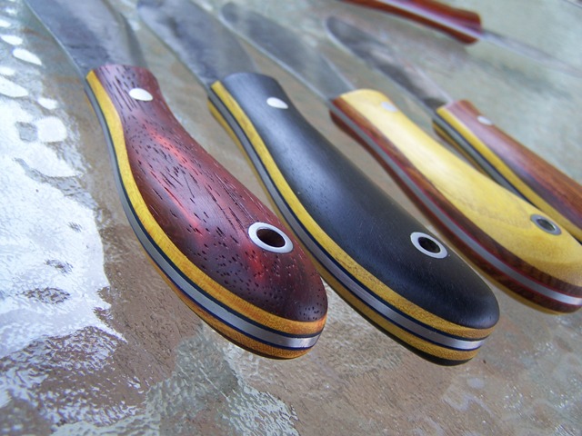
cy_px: 218
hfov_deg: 49.0
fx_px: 639
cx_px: 291
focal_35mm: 38
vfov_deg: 37.7
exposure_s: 1/60
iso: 80
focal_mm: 6.3
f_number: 2.8
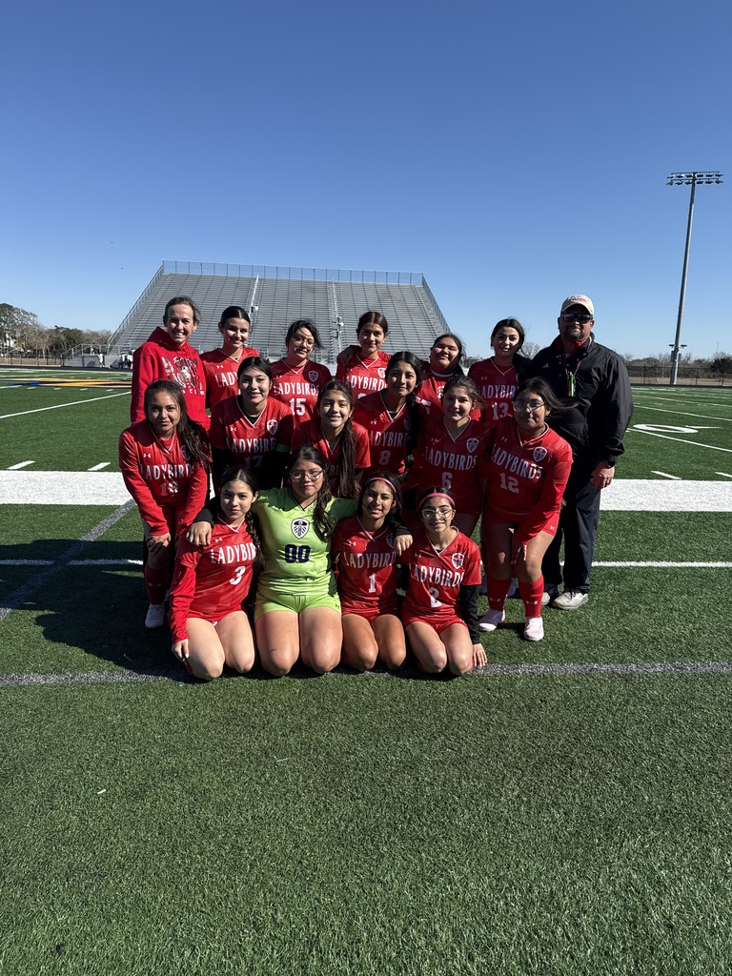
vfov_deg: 71.6
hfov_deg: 56.8
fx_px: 677
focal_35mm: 24
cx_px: 366
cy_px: 488
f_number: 1.78
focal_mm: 6.76
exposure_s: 1/3584
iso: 80
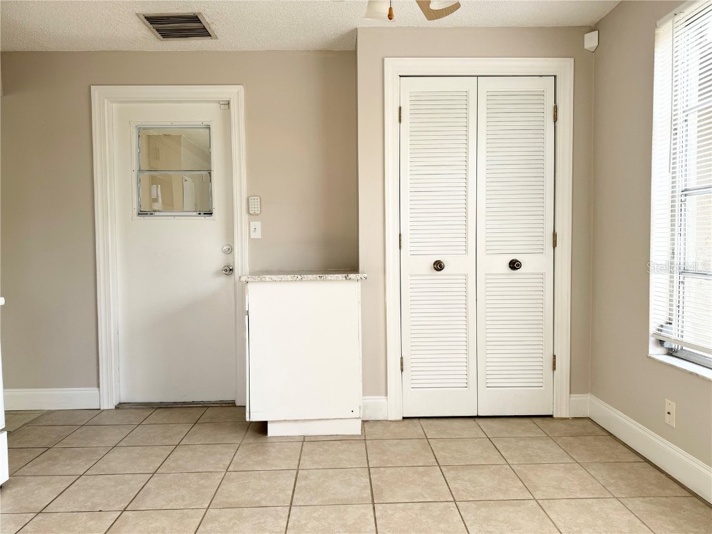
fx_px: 494
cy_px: 267
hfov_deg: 71.6
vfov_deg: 56.8
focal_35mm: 24
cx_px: 356
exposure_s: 1/223
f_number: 1.78
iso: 64
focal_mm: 6.86
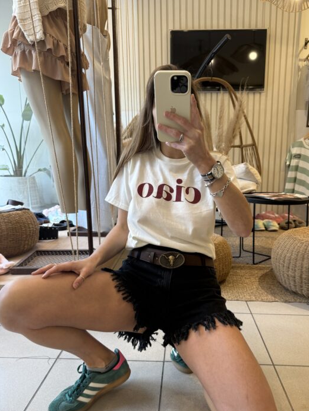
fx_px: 321
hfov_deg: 51.3
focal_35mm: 27
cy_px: 222
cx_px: 173
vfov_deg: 65.2
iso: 160
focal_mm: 6.76
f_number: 1.78
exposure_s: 1/100
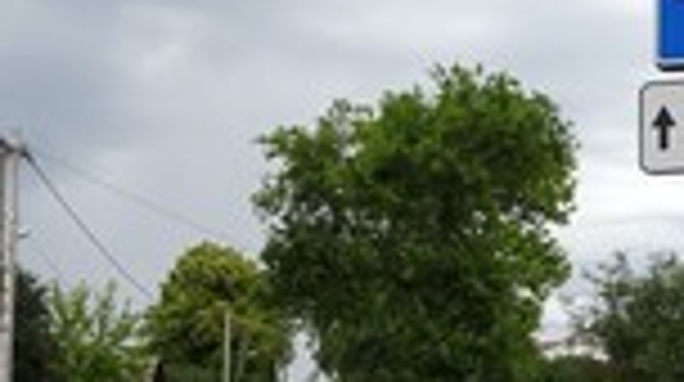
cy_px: 364
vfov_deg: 18.9
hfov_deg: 33.3
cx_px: 500
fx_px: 1123
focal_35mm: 62
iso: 80
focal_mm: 4.1
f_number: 3.5
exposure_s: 1/320
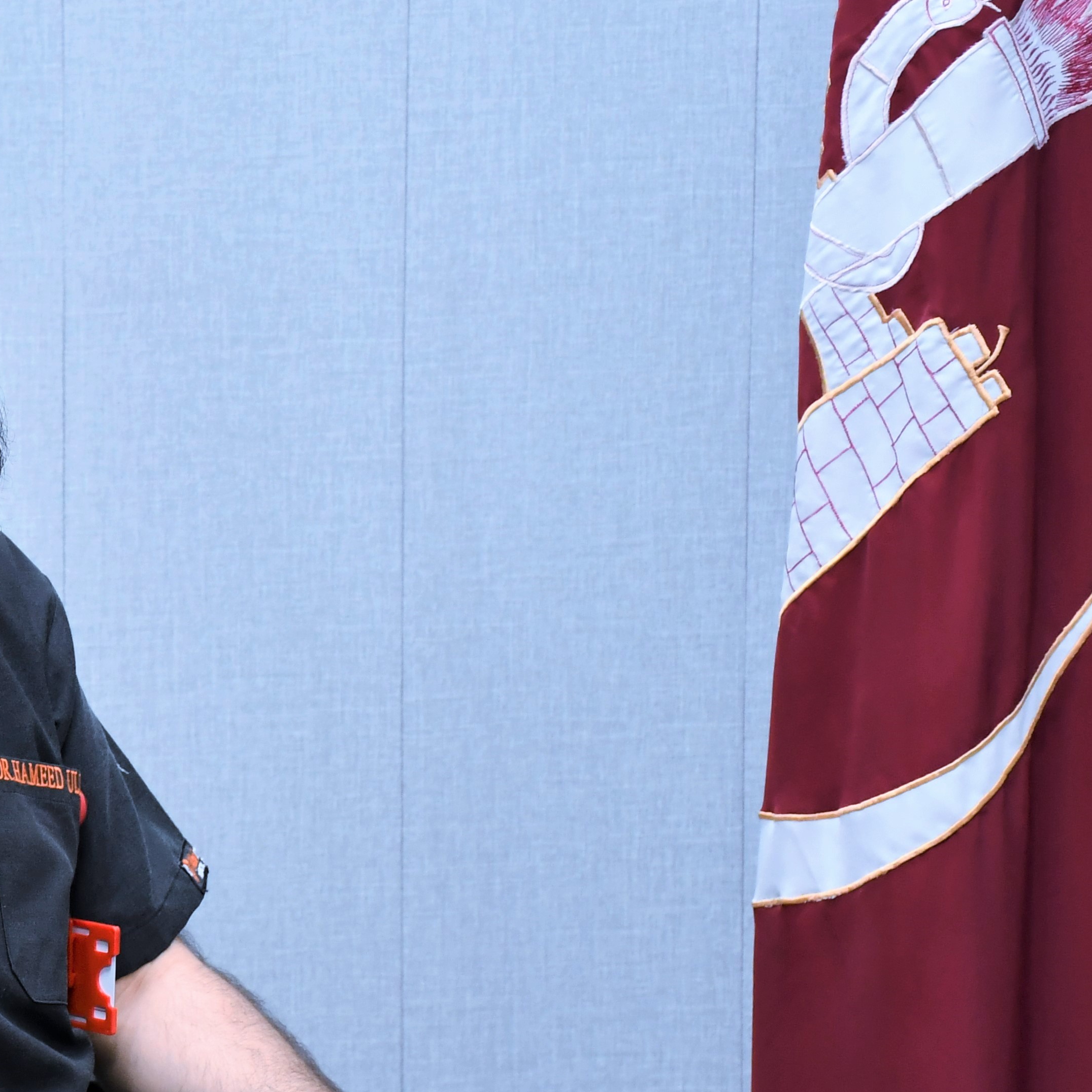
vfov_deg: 13.2
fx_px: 4711
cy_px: 666
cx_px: -208
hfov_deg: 12.9
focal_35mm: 132
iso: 800
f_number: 4.5
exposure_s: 1/80
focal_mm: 40
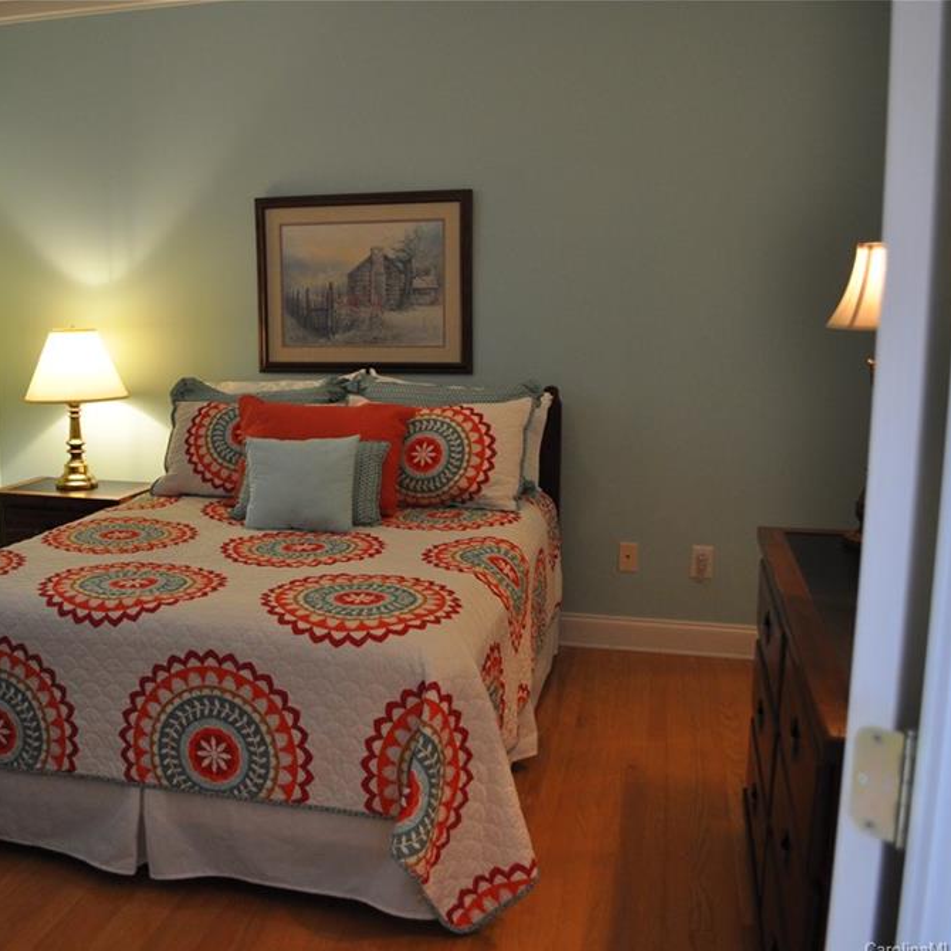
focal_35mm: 35
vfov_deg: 47.2
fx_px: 1088
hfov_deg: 46.2
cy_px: 480
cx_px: 291
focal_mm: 18
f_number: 4
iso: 640
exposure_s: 1/60
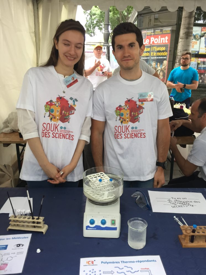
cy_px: 138
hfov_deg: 46.8
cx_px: 106
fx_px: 238
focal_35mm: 30
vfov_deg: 60.0
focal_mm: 4.15
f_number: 2.2
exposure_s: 1/33
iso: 80
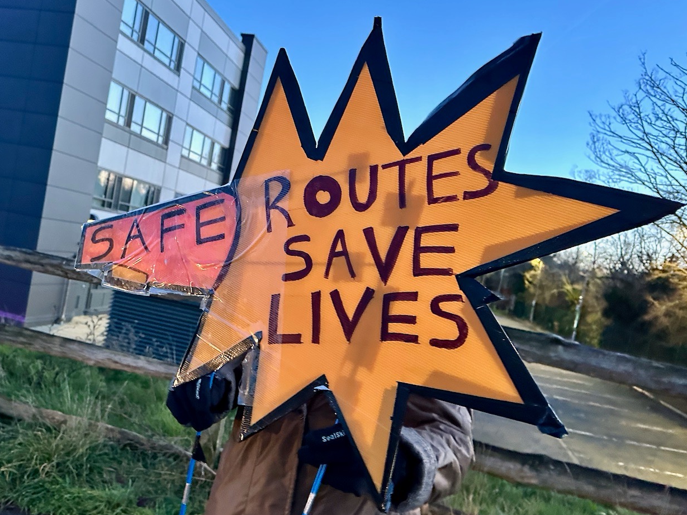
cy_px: 249
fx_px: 496
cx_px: 339
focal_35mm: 25
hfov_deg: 69.4
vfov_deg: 54.9
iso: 1000
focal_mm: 6.86
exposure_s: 1/45
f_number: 1.78
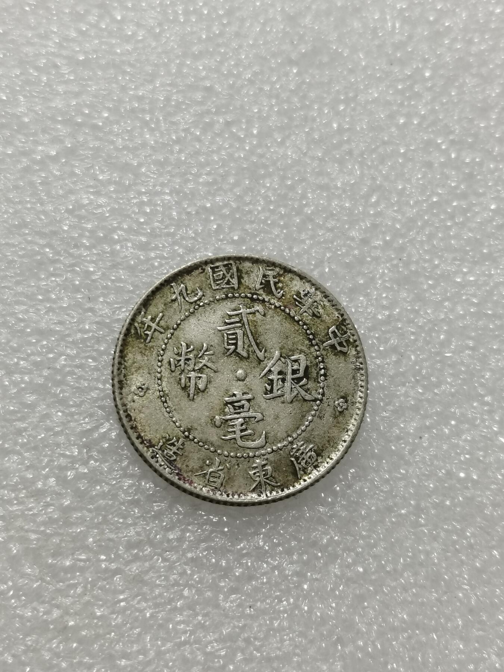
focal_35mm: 62
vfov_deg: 31.2
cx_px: 252
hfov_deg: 23.7
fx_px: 1204
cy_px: 336
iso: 80
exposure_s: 1/100
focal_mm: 5.58
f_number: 1.8
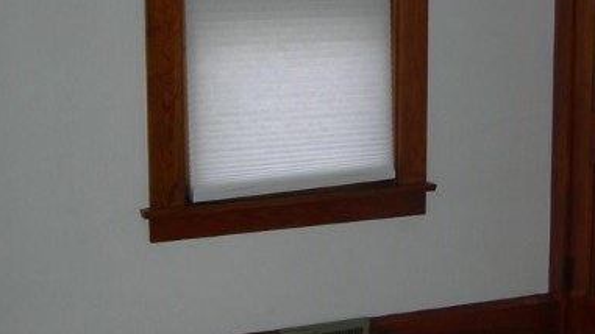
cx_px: 409
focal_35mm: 79
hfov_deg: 26.7
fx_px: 1246
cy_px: 161
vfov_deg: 15.3
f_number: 2.7
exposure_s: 1/60.1
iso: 64
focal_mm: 7.5
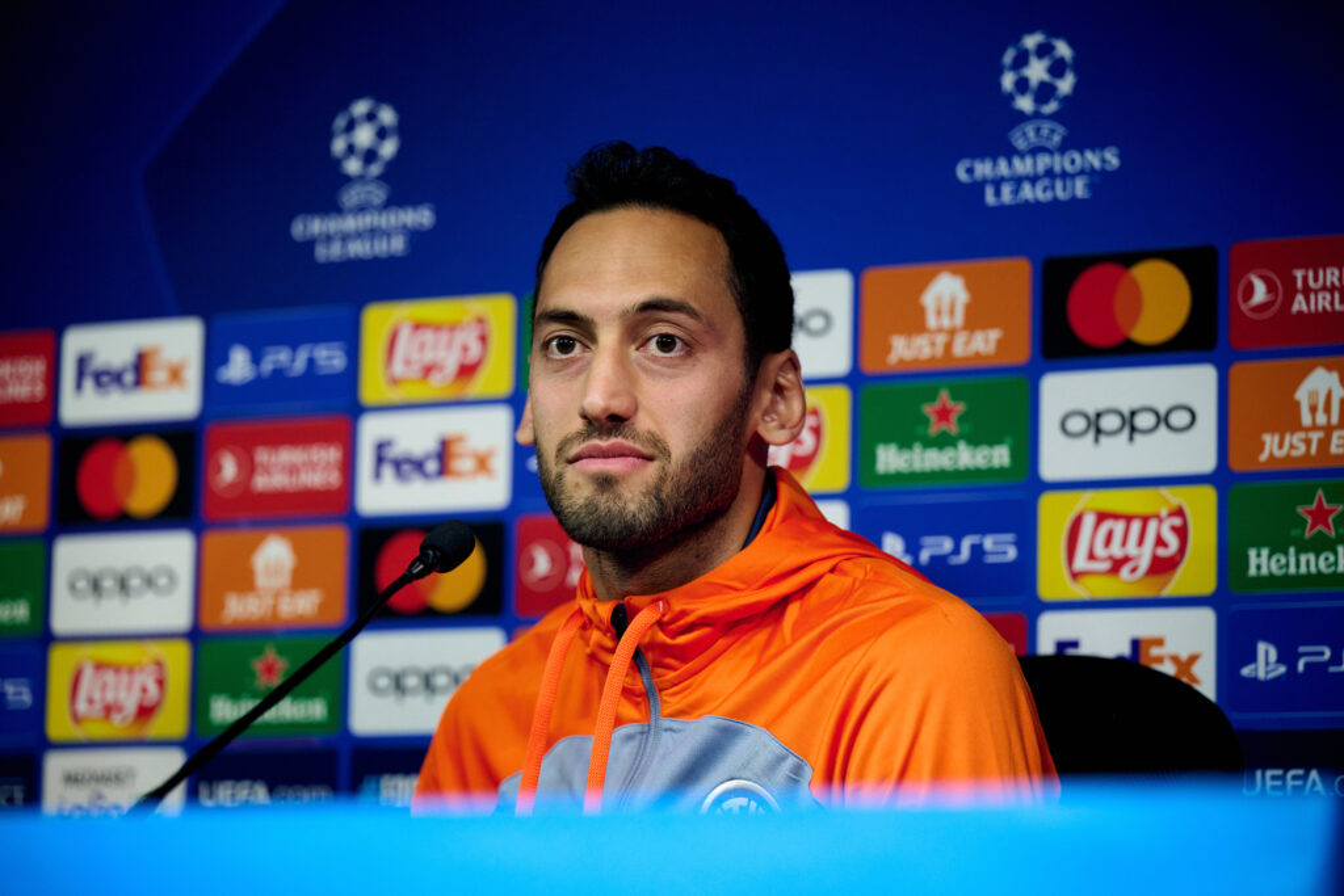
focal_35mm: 125
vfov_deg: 11.0
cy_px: 448
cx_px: 672
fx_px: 4667
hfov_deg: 16.4
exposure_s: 1/250
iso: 1800
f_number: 2.8
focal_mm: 125
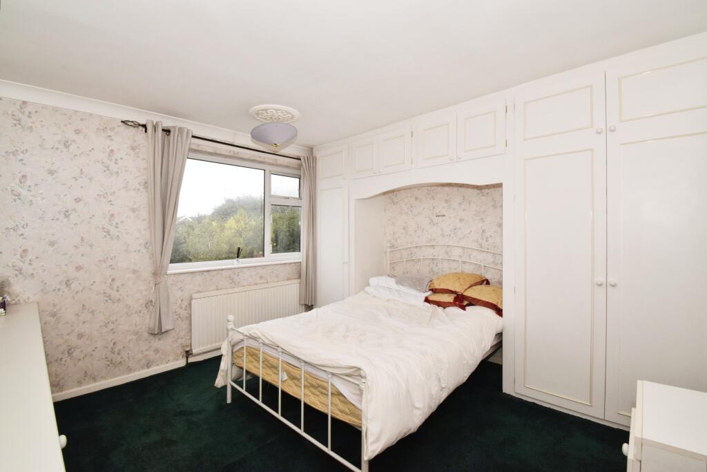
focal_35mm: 15
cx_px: 354
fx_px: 295
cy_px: 236
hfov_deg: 100.4
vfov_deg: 77.3
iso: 1000
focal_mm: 10
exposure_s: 1/60
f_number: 13
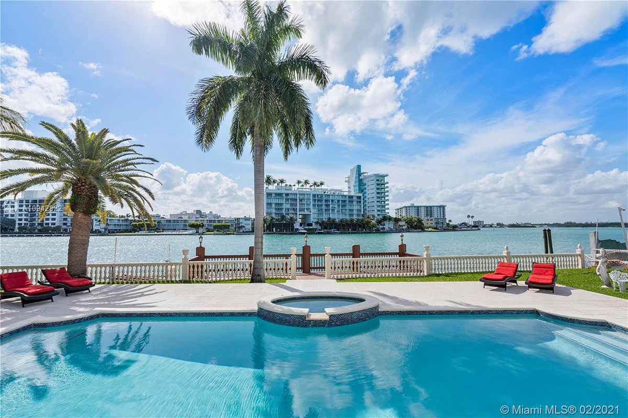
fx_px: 279
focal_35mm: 16
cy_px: 209
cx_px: 314
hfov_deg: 96.7
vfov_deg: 73.7
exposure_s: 1/80
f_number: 10
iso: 100
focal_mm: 16
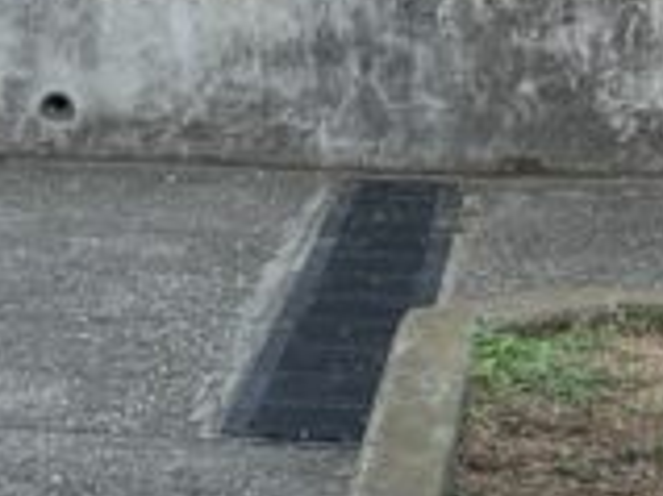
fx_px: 3445
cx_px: -513
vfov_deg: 8.0
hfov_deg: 10.4
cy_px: -329
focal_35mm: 180
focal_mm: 3.99
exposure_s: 1/326
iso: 32
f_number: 1.8
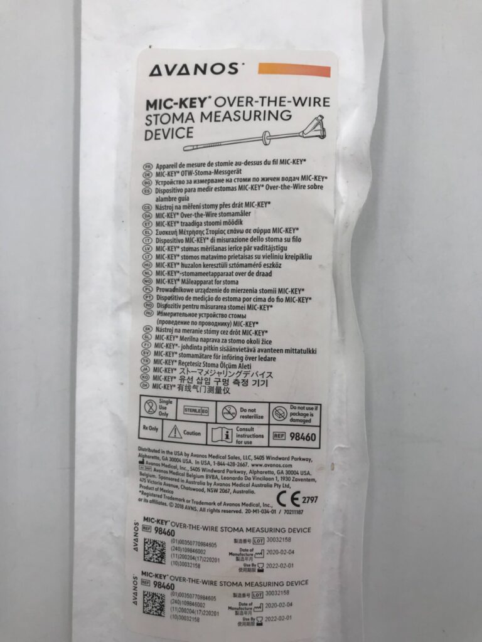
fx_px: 520
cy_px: 321
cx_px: 241
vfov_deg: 63.4
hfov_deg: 49.7
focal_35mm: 28
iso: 20
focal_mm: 3.99
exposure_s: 1/195
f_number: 1.8
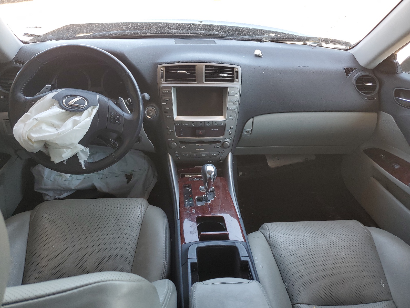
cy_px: 154
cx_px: 205
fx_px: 308
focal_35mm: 26
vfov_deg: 53.1
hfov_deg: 67.3
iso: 52
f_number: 1.5
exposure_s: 1/120
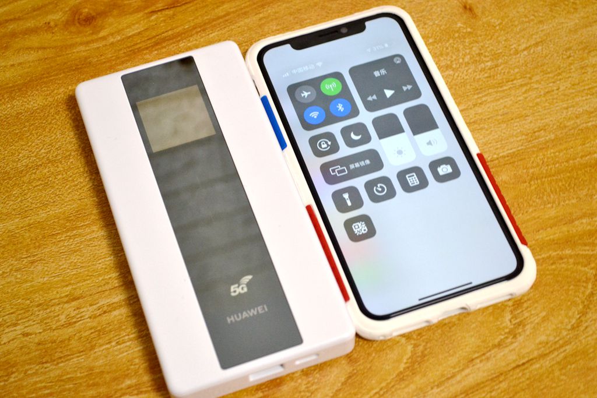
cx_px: 298
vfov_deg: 19.7
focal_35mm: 69
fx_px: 1144
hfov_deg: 29.2
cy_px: 199
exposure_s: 1/60
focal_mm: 46
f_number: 5.3
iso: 1250
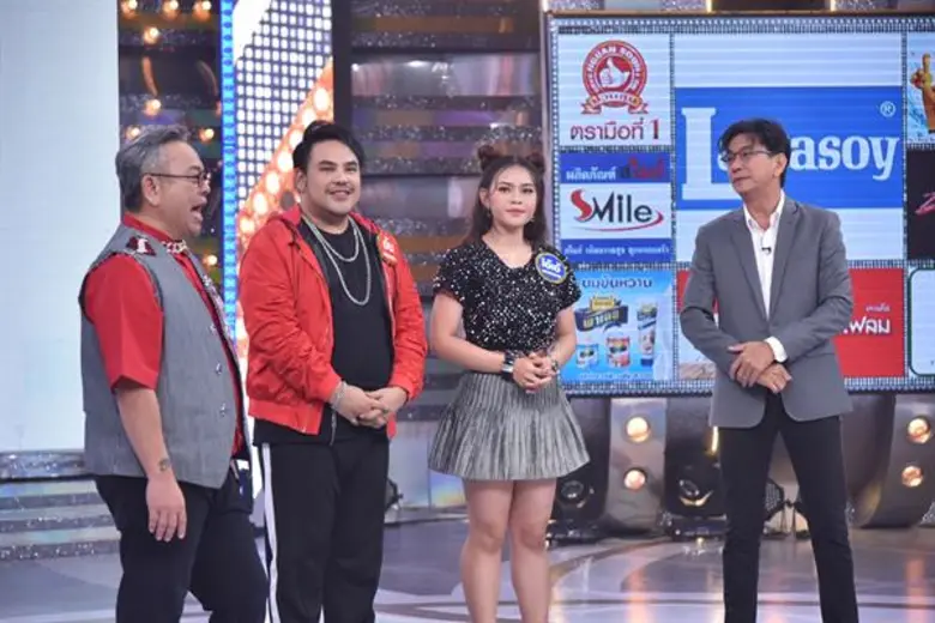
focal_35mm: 98
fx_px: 2545
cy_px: 312
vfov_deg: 14.0
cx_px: 468
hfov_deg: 20.8
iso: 1600
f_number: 4.5
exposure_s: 1/250
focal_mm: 98
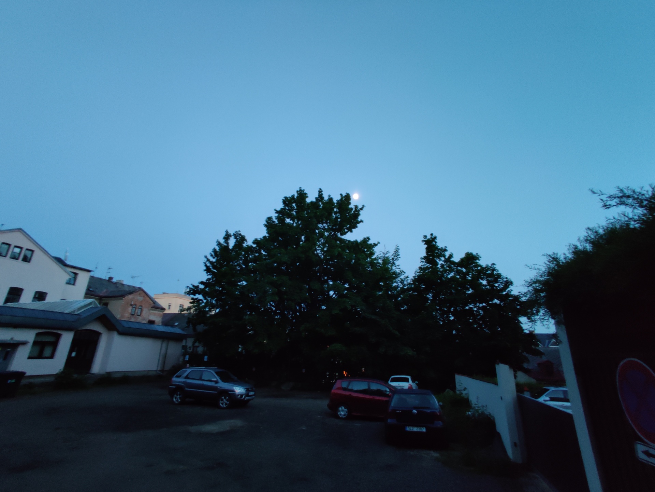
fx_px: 246
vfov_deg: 89.9
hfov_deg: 106.2
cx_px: 328
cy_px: 246
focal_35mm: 13
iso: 2000
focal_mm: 2.25
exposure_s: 1/14
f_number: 2.2
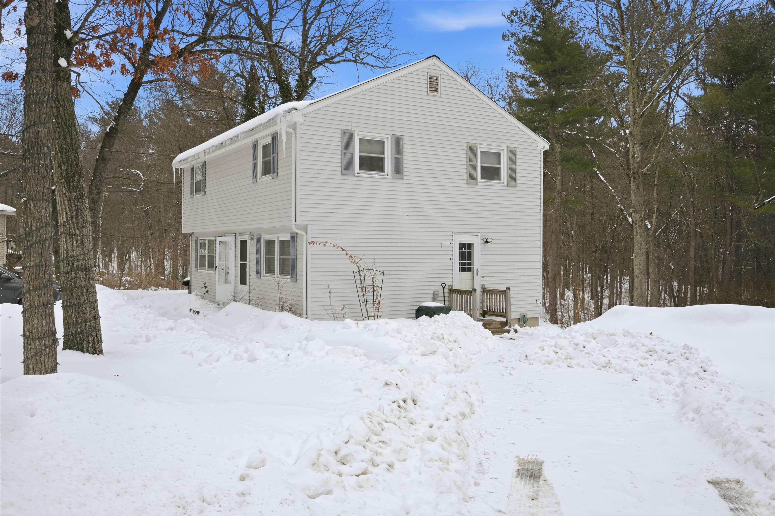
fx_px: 646
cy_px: 258
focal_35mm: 30
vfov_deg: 43.6
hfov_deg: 61.9
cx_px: 388
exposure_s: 1/500
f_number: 8
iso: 500
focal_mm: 30
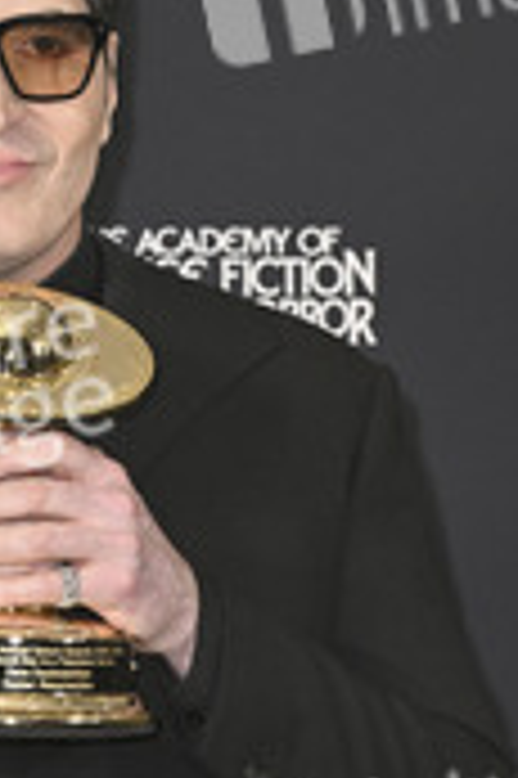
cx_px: 14
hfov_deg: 6.9
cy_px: 634
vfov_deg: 10.4
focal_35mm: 197
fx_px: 4260
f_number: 5.6
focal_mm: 85
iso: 2000
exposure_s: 1/320
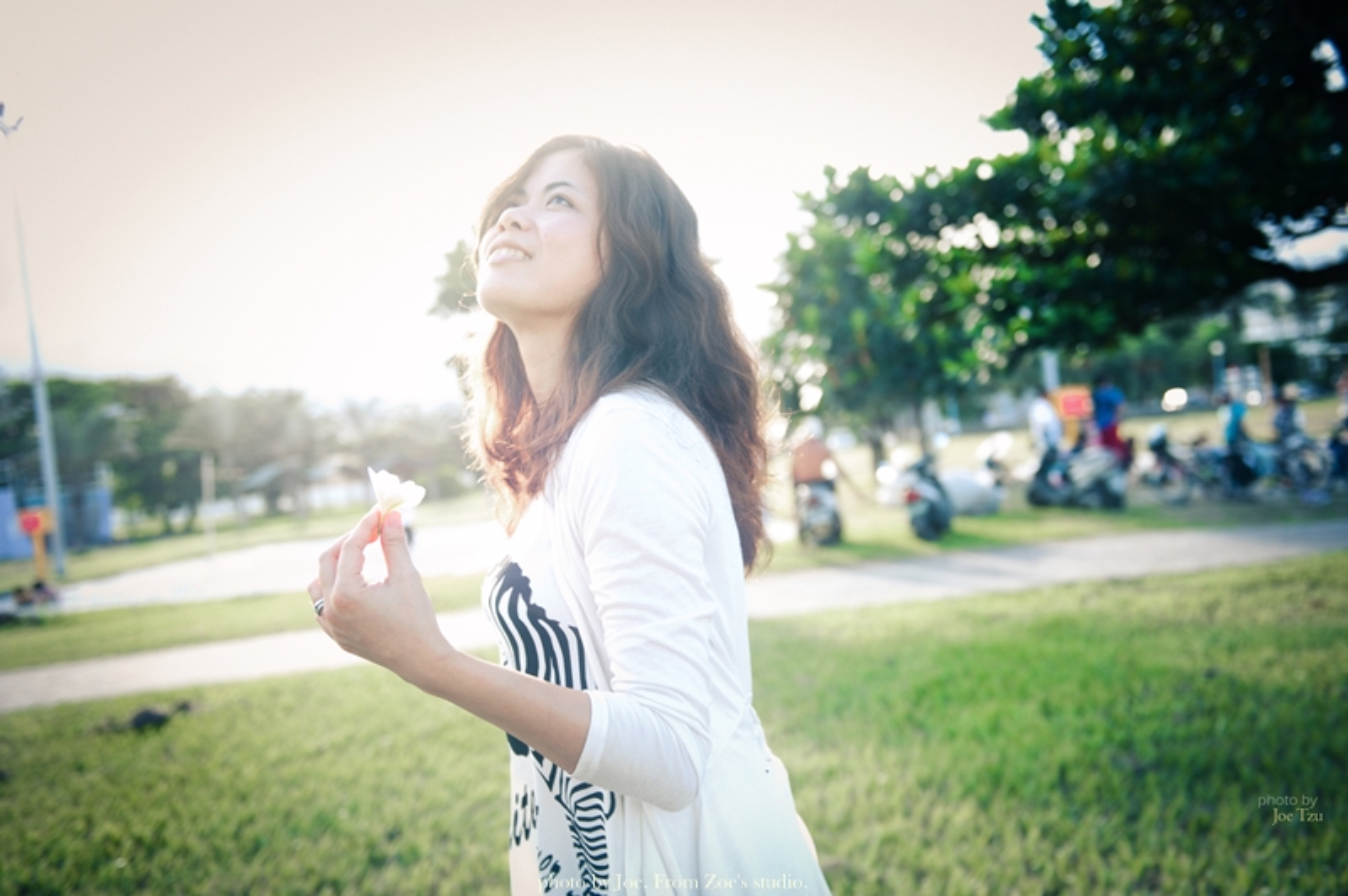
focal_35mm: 36
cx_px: 674
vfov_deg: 36.8
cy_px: 448
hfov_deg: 53.2
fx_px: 1347
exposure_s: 1/160
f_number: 3.2
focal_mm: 36
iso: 100
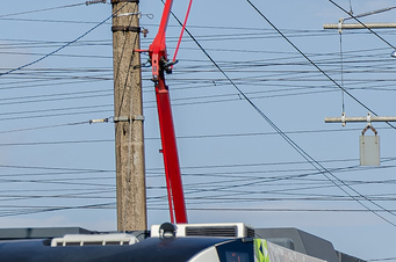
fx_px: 4150
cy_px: 319
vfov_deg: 3.6
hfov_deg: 5.5
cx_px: 129
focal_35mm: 378
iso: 100
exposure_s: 1/800
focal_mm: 70
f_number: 5.3
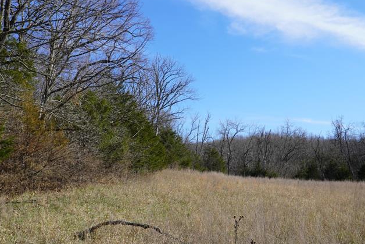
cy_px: 117
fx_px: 446
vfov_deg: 30.5
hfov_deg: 44.4
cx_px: 209
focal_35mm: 44
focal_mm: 18
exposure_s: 1/160
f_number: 10
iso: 100
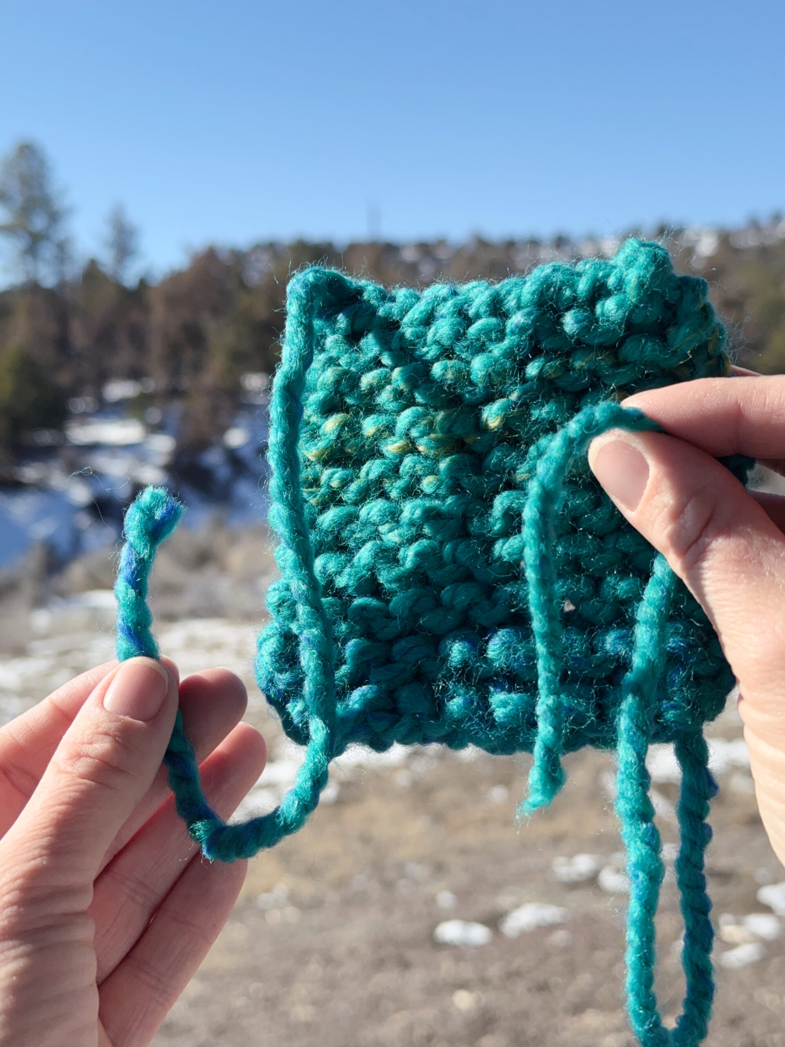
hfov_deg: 30.3
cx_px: 392
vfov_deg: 39.7
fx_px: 1451
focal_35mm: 48
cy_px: 524
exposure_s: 1/2959
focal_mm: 6.76
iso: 64
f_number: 1.78
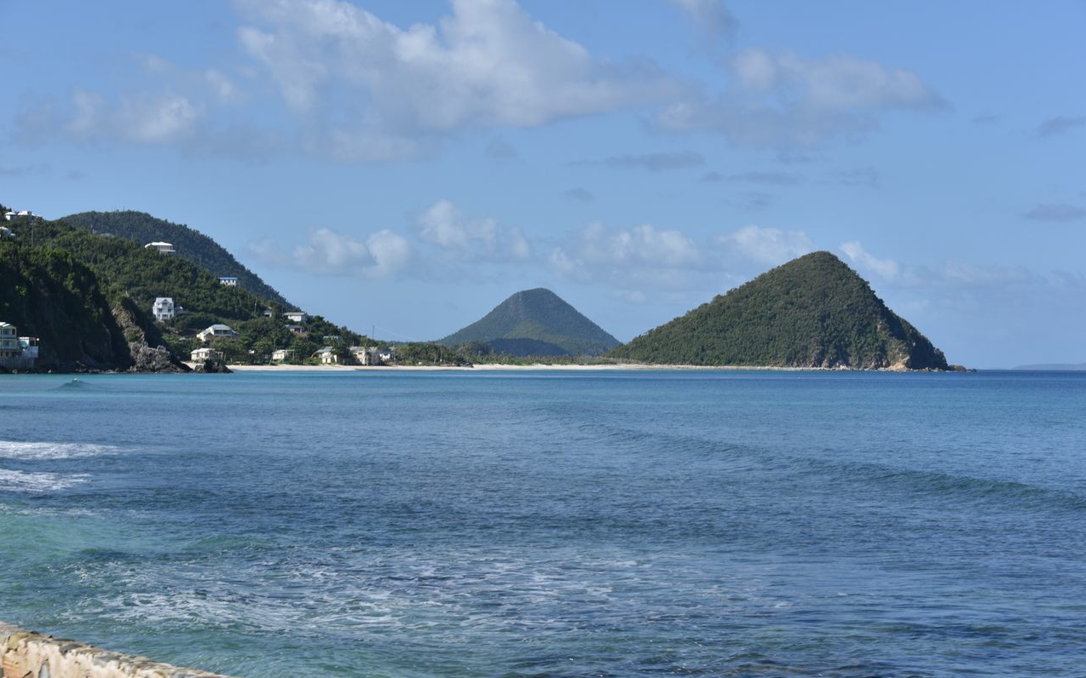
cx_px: 544
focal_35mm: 84
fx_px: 2486
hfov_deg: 24.6
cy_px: 349
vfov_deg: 15.5
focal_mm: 82
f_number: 10
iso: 100
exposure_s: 1/400
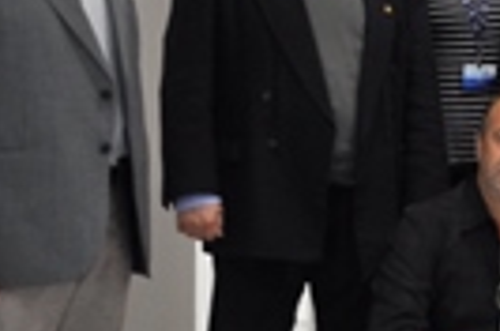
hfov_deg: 9.9
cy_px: -17
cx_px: 1440
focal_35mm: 163
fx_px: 2258
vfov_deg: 8.3
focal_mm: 18
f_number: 5.6
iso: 360
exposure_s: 1/30
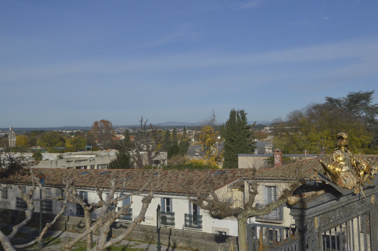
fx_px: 488
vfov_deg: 28.9
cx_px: 189
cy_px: 126
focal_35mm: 46
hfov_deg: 42.4
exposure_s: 1/1600
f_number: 20
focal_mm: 31
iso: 1600
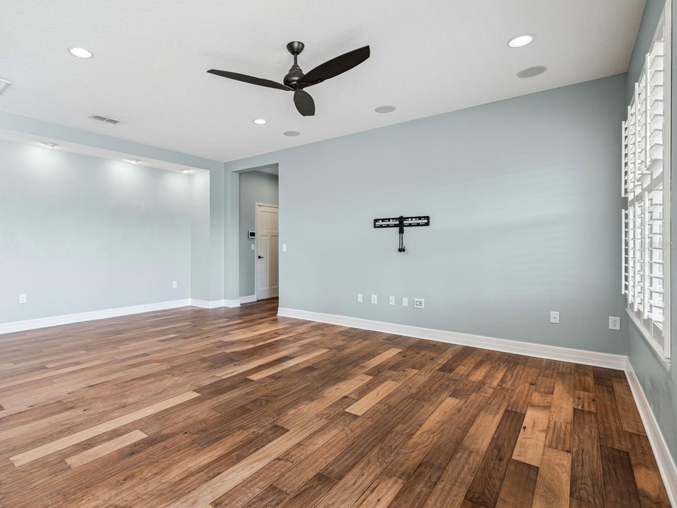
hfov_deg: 87.1
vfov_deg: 71.6
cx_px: 287
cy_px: 245
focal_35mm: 18
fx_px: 352
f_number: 9
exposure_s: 1/25
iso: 200
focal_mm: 16
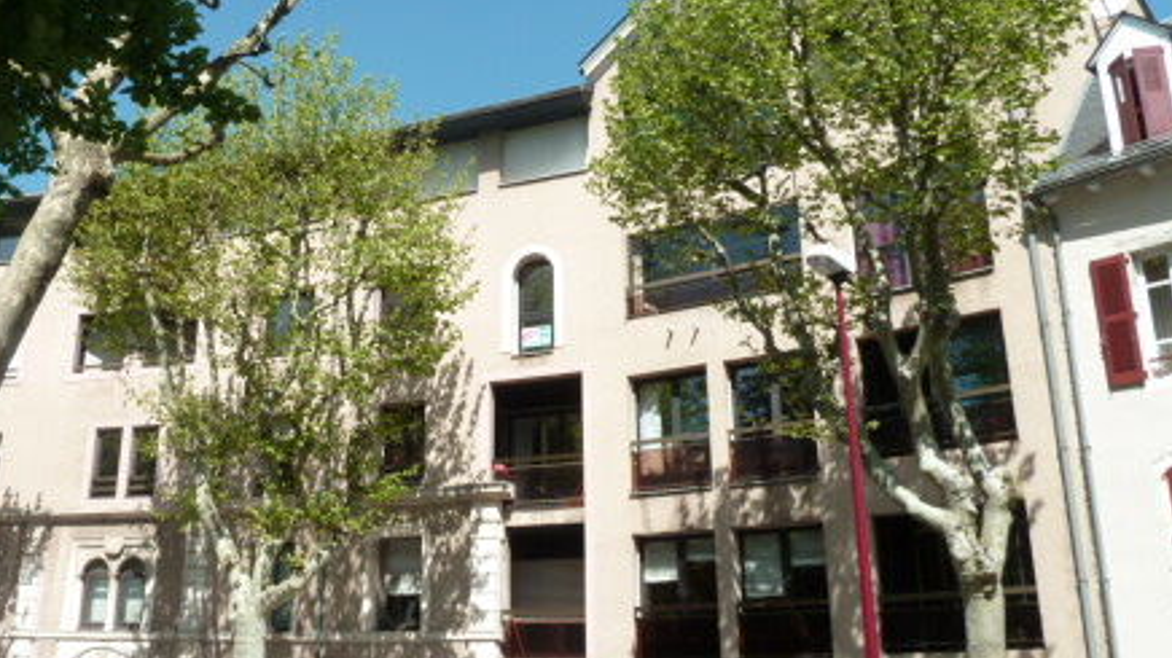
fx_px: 1243
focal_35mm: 40
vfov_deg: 29.7
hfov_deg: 48.8
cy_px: 314
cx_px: 317
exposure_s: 1/500
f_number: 4
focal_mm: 4.1
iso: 100
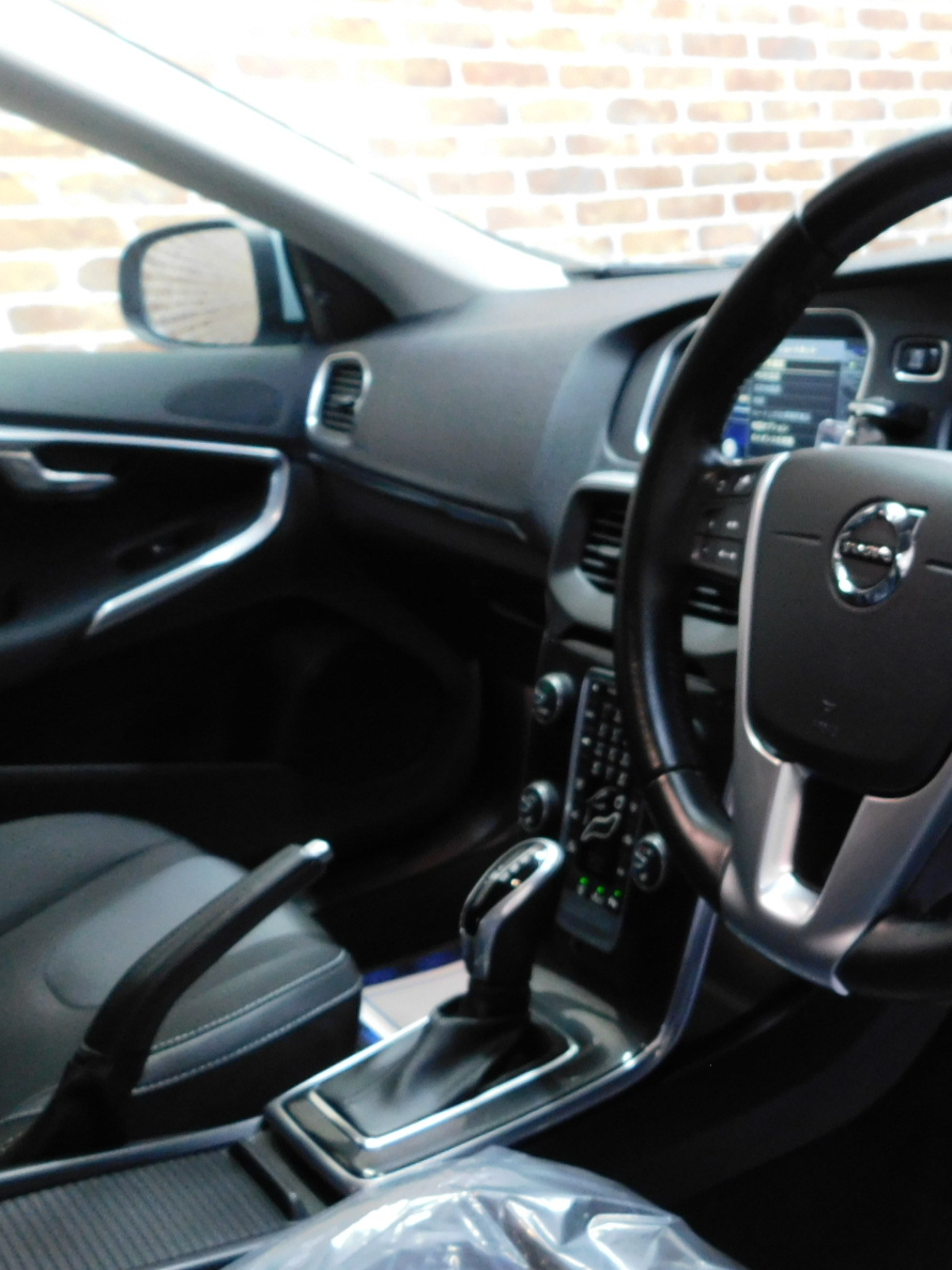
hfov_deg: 42.6
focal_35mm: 31
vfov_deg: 58.4
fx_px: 1137
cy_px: 636
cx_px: 811
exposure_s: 1/10
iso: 400
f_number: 3
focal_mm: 4
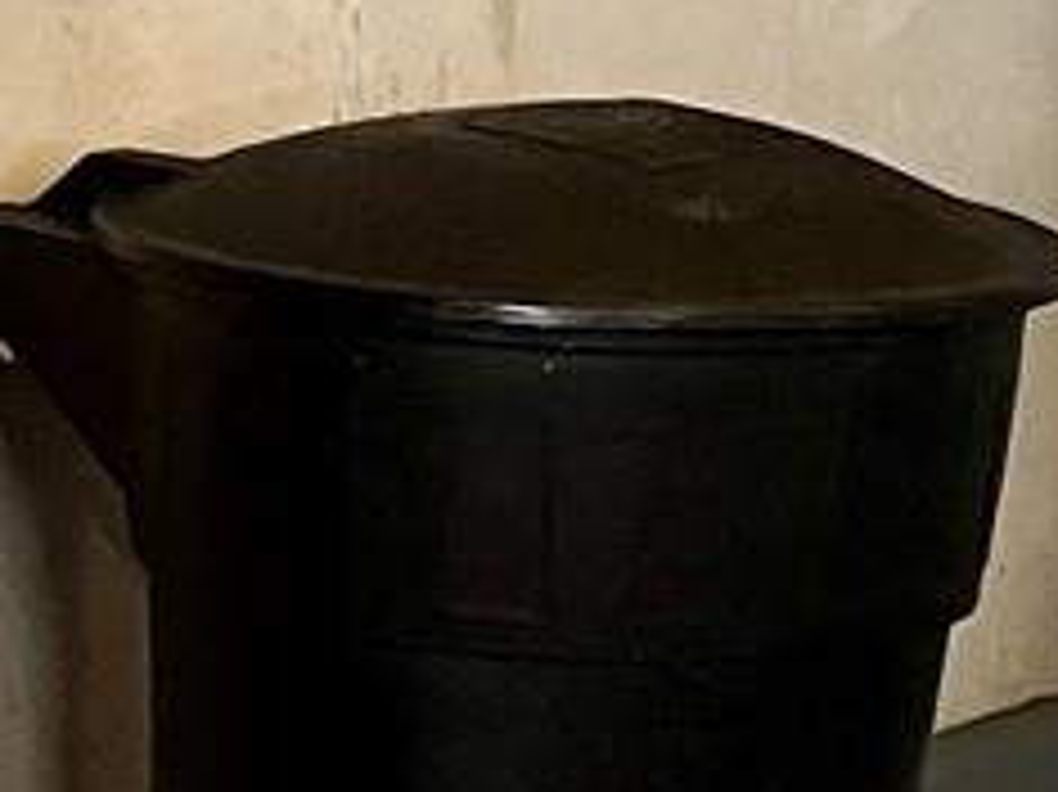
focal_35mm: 177
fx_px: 5407
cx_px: -432
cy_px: 950
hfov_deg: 10.8
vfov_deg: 8.3
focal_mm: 5.1
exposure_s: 1/60
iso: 320
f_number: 1.6
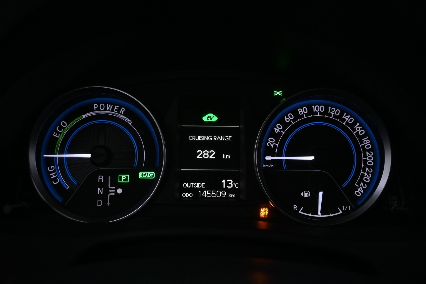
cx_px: 213
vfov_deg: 40.0
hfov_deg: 57.2
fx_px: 390
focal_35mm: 33
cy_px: 142
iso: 1250
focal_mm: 22
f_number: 4
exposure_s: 1/40
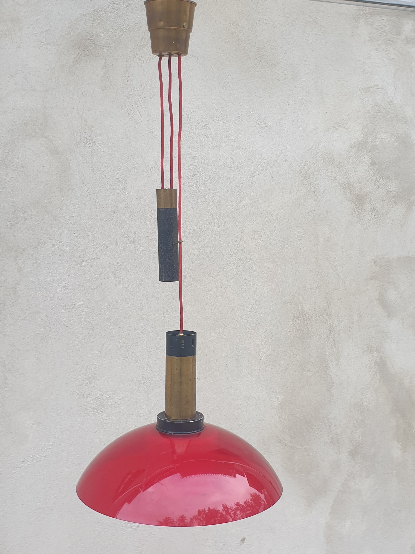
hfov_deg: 53.1
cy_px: 277
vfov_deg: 67.3
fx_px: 416
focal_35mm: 26
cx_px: 208
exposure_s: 1/50
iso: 50
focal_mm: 4.3
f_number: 2.4
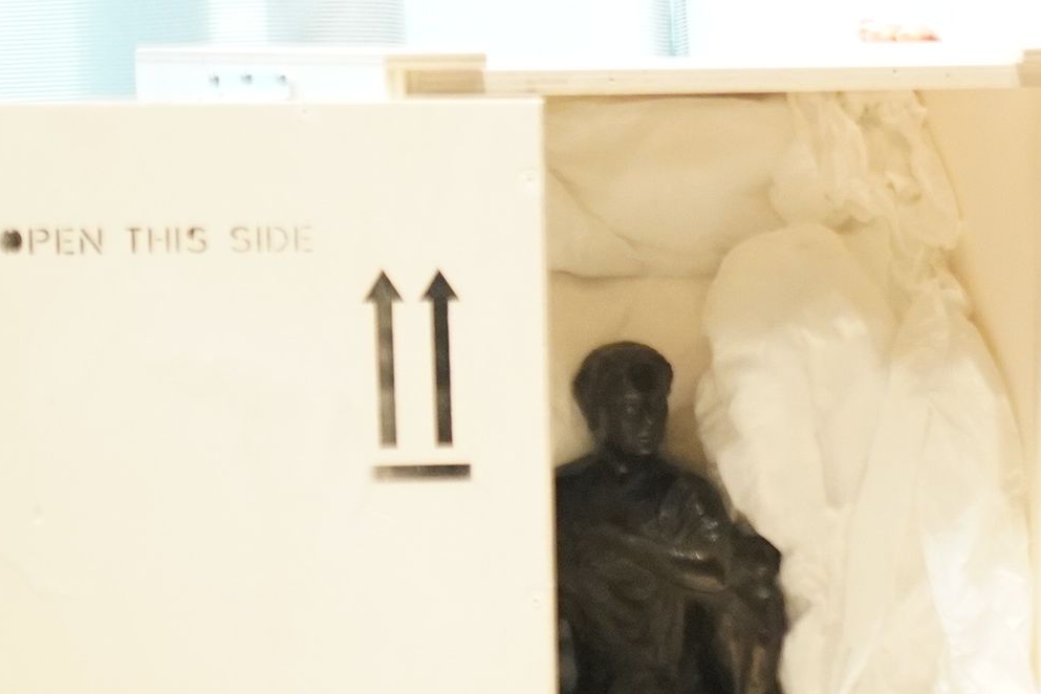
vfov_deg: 10.0
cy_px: 374
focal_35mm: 137
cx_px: 1865
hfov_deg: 13.5
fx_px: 3961
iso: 3200
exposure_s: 1/160
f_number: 2.8
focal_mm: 34
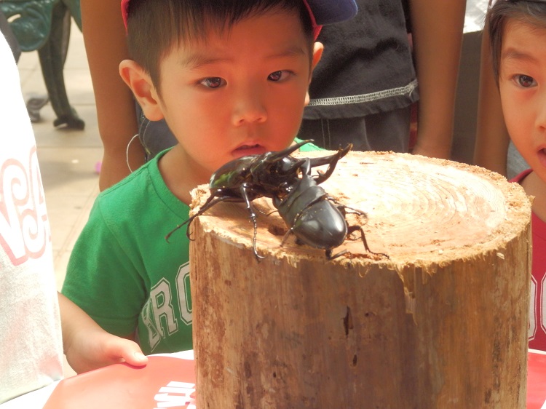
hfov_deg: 15.4
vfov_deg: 11.6
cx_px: 273
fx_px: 2018
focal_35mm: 128
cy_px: 204
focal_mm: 22.9
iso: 400
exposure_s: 1/160
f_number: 5.3
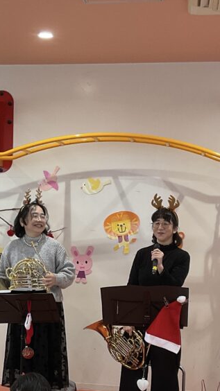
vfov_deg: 47.4
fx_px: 446
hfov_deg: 26.5
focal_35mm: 43
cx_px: 9
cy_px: 193
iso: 50
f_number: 1.8
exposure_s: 1/60
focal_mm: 3
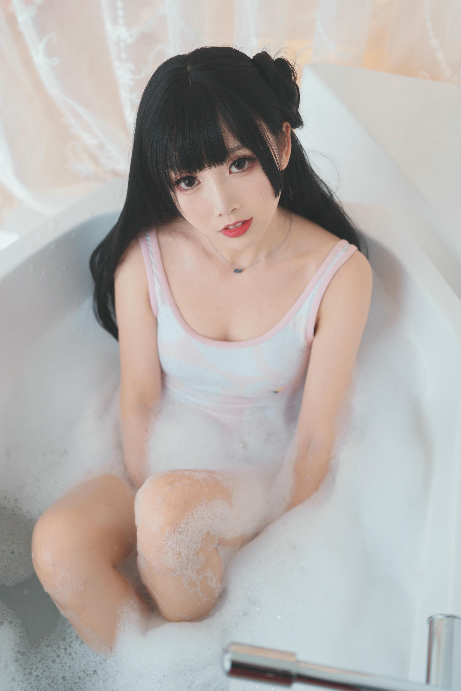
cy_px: 346
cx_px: 230
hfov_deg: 27.0
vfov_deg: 39.6
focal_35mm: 50
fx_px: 960
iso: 400
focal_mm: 50
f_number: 2.8
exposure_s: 1/100
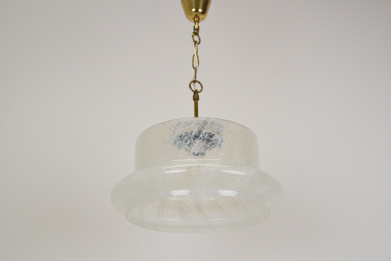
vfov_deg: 29.9
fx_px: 489
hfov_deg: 43.6
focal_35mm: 45
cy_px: 130
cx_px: 196
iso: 1600
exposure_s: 1/100
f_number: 16
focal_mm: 30
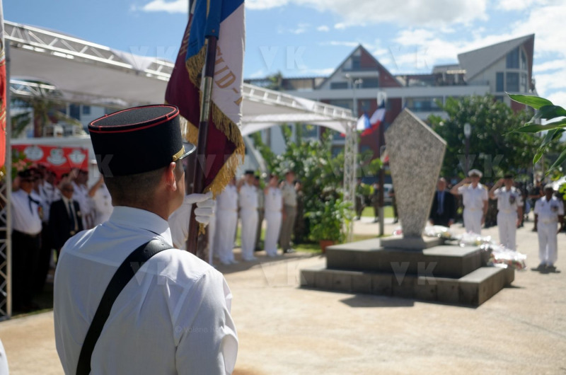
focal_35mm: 36
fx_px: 565
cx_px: 283
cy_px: 188
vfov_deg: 36.7
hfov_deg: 53.2
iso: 100
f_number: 2.8
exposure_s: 1/1600
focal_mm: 24
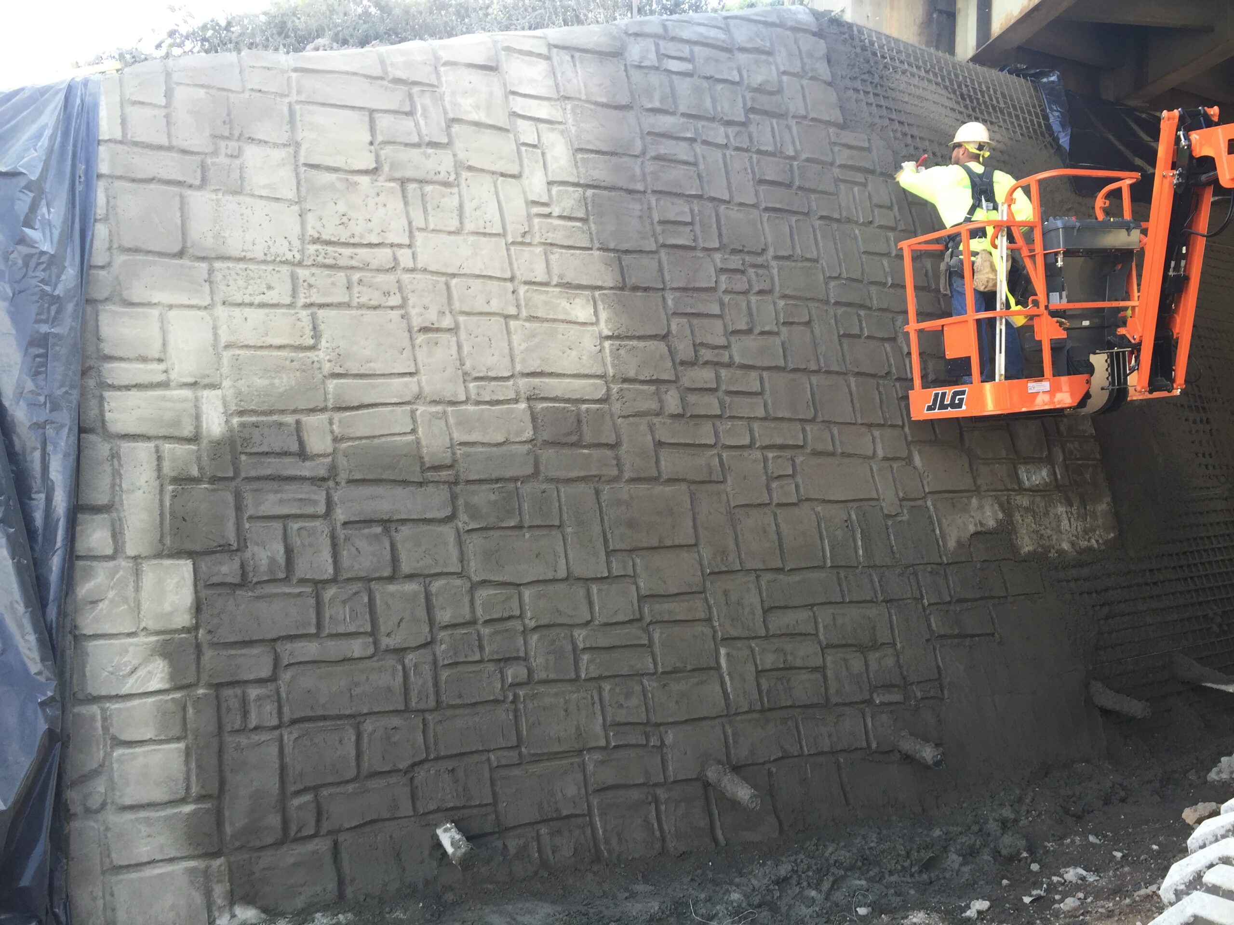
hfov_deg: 61.7
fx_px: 1034
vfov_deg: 48.2
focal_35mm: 29
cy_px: 462
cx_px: 617
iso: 32
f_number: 2.2
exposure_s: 1/120
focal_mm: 4.15
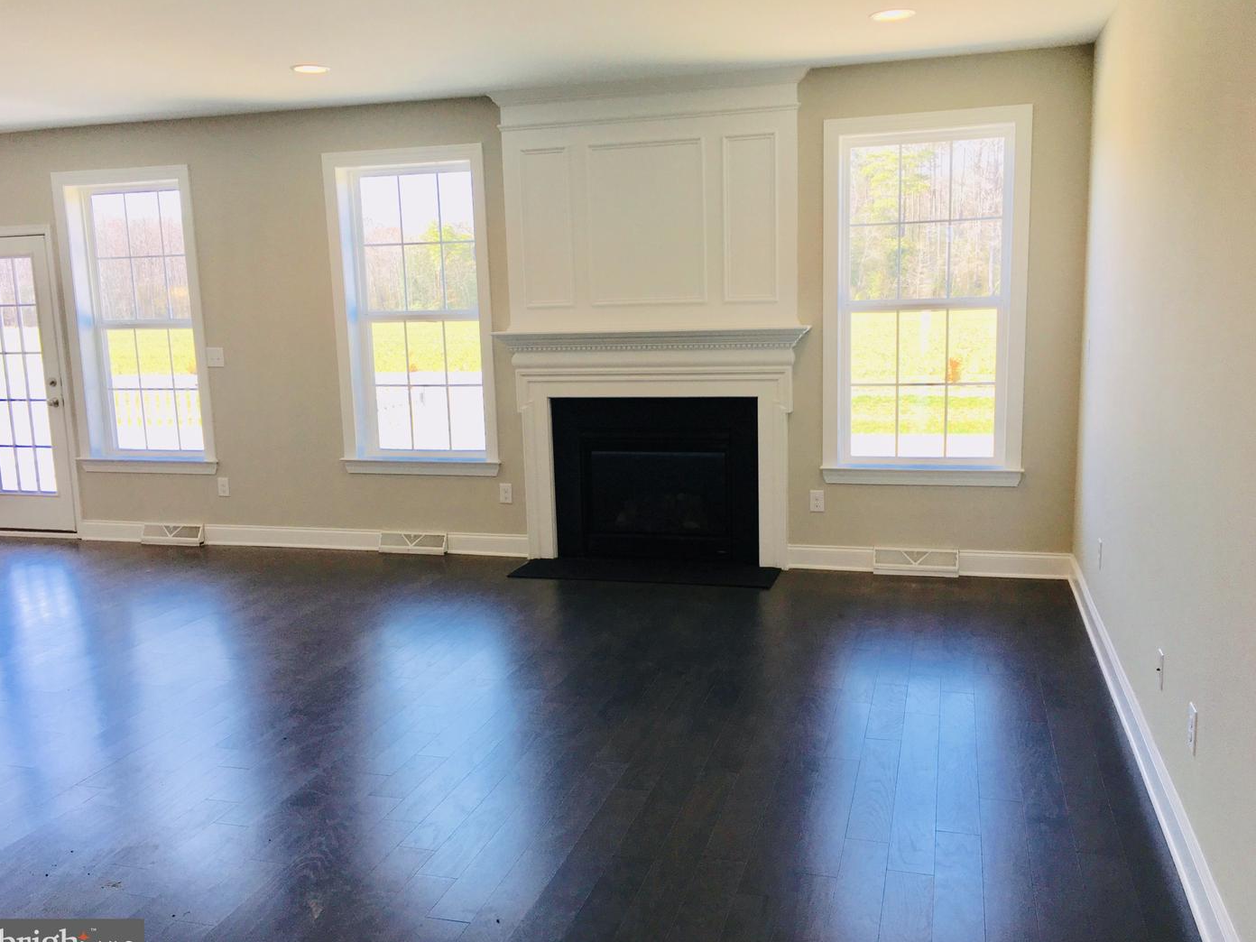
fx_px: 1089
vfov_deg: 46.8
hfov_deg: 60.0
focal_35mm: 30
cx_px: 635
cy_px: 484
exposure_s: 1/120
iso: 25
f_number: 2.2
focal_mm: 4.15
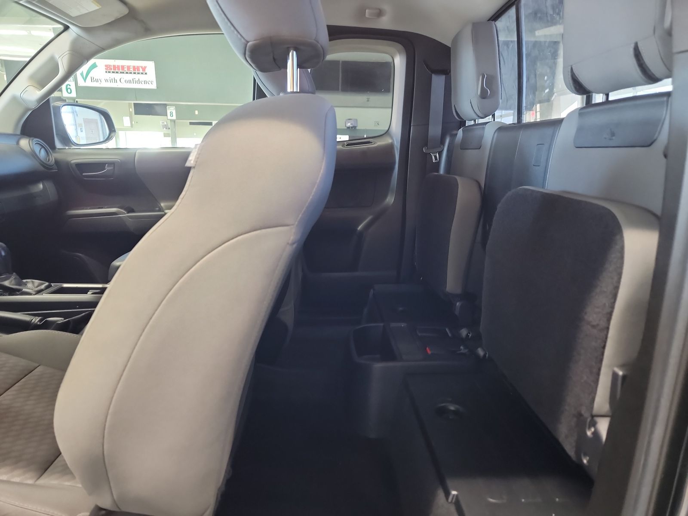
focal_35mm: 24
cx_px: 344
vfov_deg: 56.8
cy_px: 258
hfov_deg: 71.6
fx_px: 477
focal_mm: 6.7
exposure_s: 1/17
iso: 792
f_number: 1.8
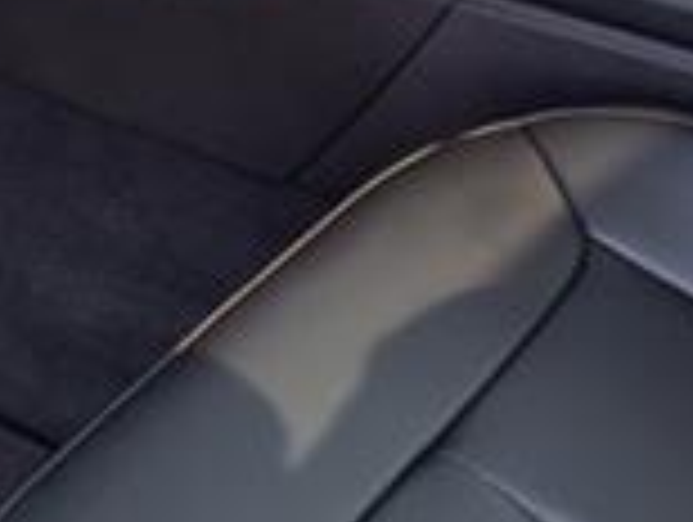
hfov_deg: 17.5
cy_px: -414
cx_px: 428
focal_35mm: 112
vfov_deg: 12.2
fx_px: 2246
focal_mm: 3.58
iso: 40
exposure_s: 1/172
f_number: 1.9
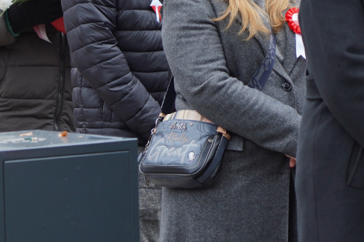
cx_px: 99
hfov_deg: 7.4
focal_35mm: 280
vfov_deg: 4.9
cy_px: 36
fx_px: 2830
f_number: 4
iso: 250
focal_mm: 105
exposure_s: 1/100
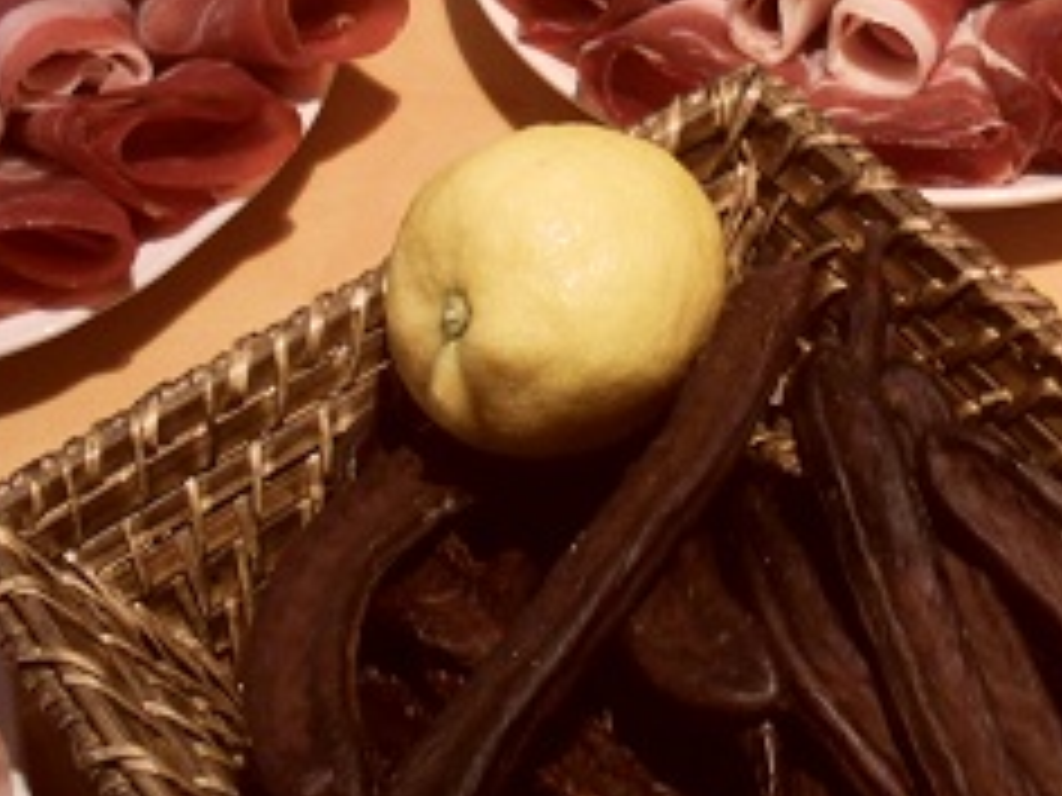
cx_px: 940
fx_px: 2915
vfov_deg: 15.4
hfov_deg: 20.3
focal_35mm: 95
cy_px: 126
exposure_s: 1/45
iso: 120
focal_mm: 6.3
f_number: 3.2
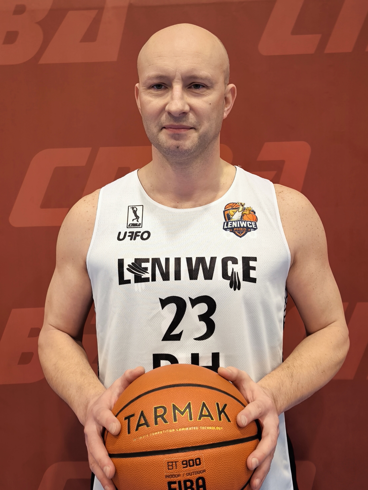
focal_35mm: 26
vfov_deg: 67.3
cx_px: 184
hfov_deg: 53.0
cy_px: 245
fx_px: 369
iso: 160
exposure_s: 1/50
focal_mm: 6.92
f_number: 1.9
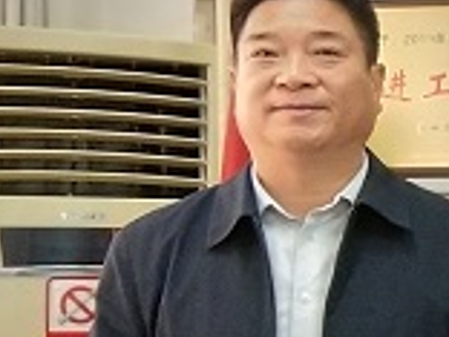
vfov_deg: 9.3
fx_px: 2062
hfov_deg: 11.3
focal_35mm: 159
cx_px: 881
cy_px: 285
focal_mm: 3.69
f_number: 2.2
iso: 400
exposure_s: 1/33.3
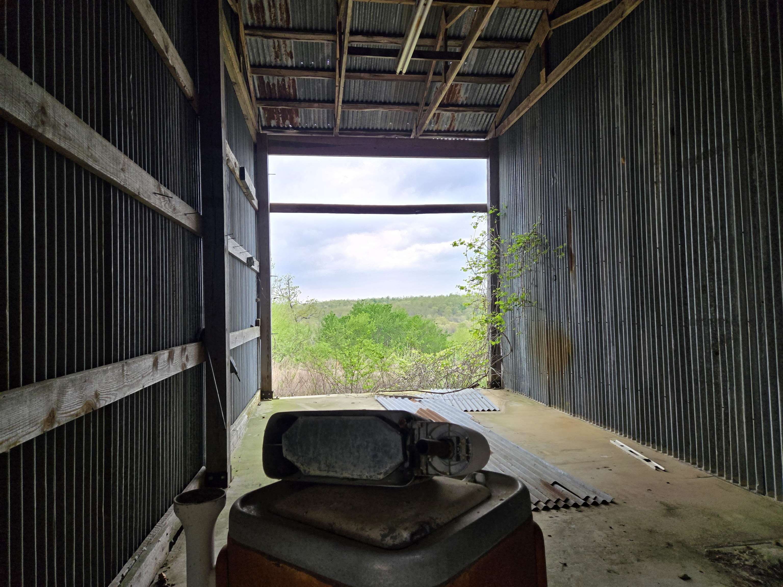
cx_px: 392
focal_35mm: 23
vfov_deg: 58.9
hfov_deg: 73.9
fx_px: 520
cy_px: 294
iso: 64
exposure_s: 1/180
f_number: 1.8
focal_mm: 5.4
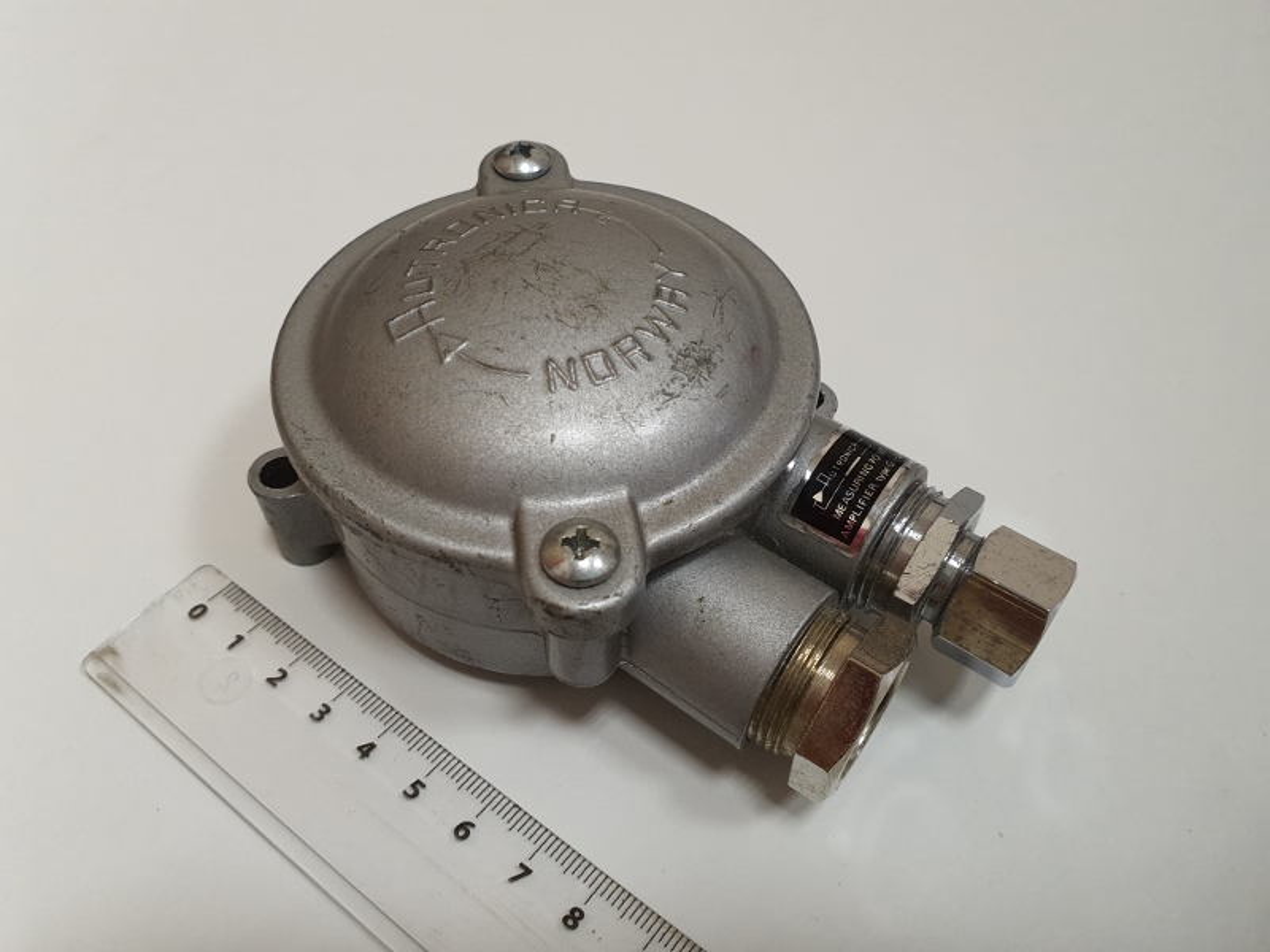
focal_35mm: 26
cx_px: 635
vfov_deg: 53.1
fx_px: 954
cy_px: 476
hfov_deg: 67.3
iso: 200
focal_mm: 4.3
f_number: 2.4
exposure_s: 1/50
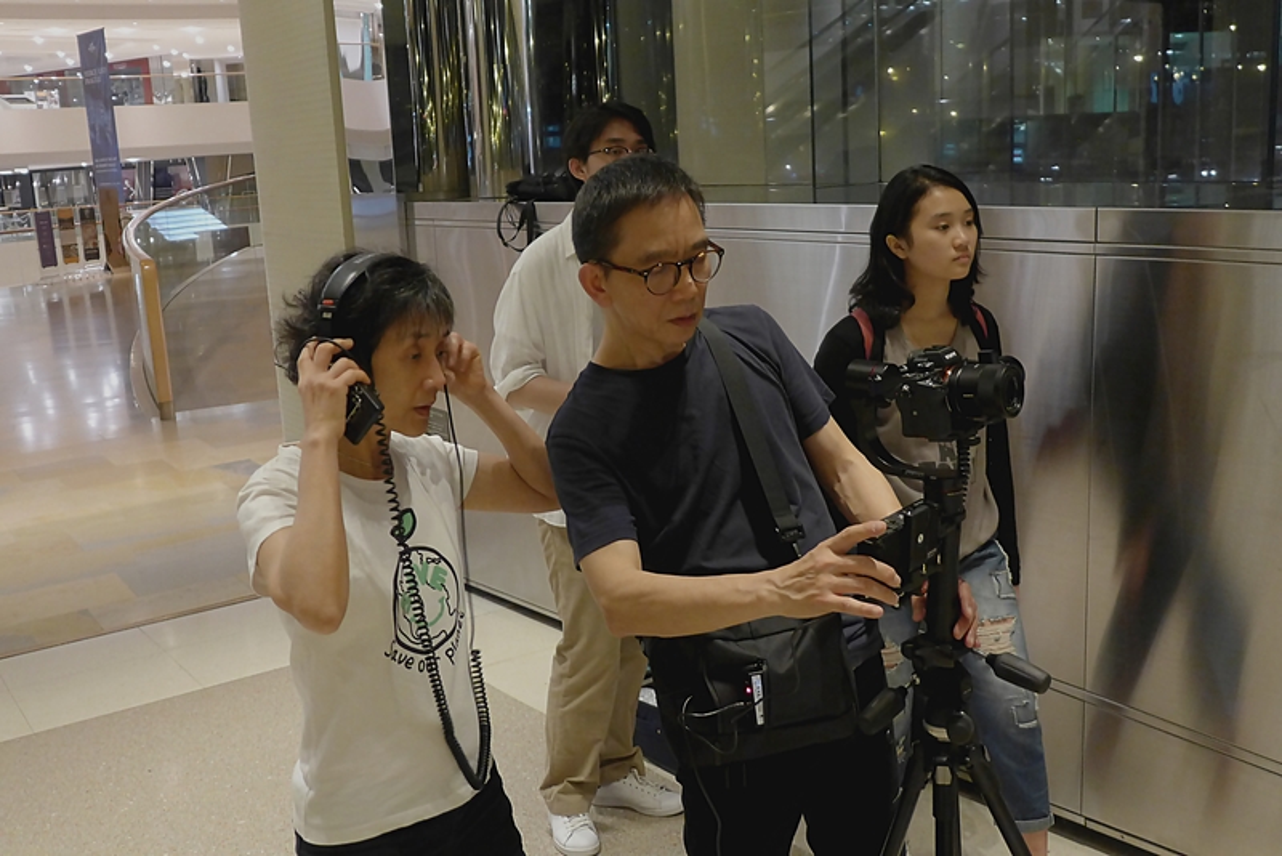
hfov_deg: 51.9
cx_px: 641
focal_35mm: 37
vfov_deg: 36.0
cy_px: 428
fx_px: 1318
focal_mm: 7.3
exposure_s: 1/30
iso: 400
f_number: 1.7
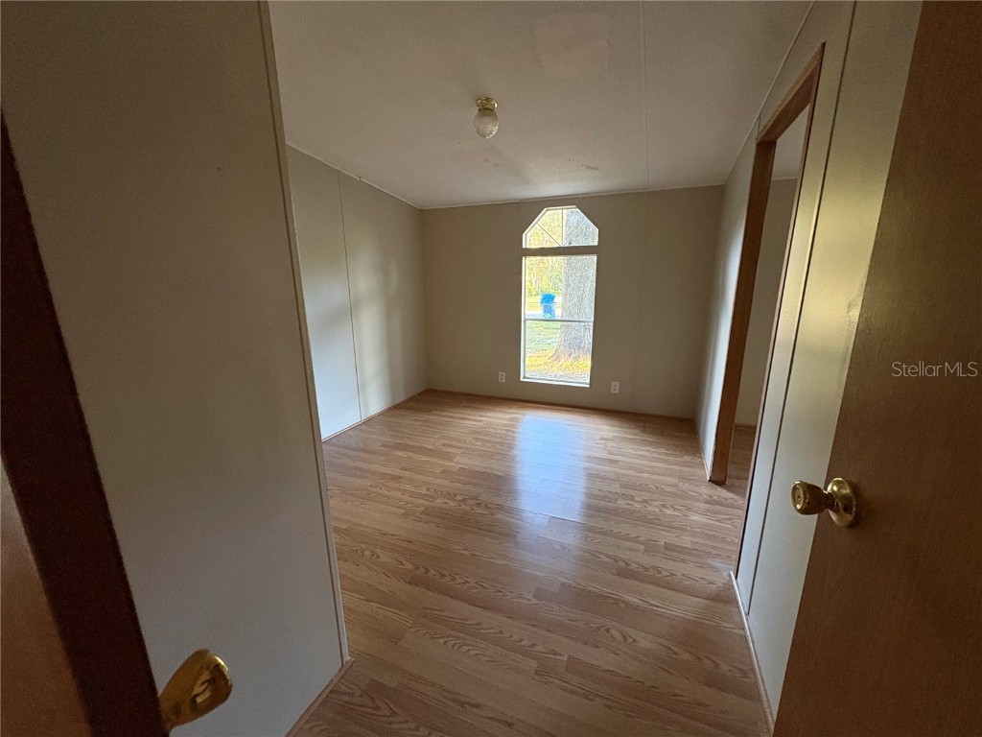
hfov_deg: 102.1
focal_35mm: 14
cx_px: 491
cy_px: 368
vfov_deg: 85.7
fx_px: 397
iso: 500
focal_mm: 2.22
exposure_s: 1/60
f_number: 2.2
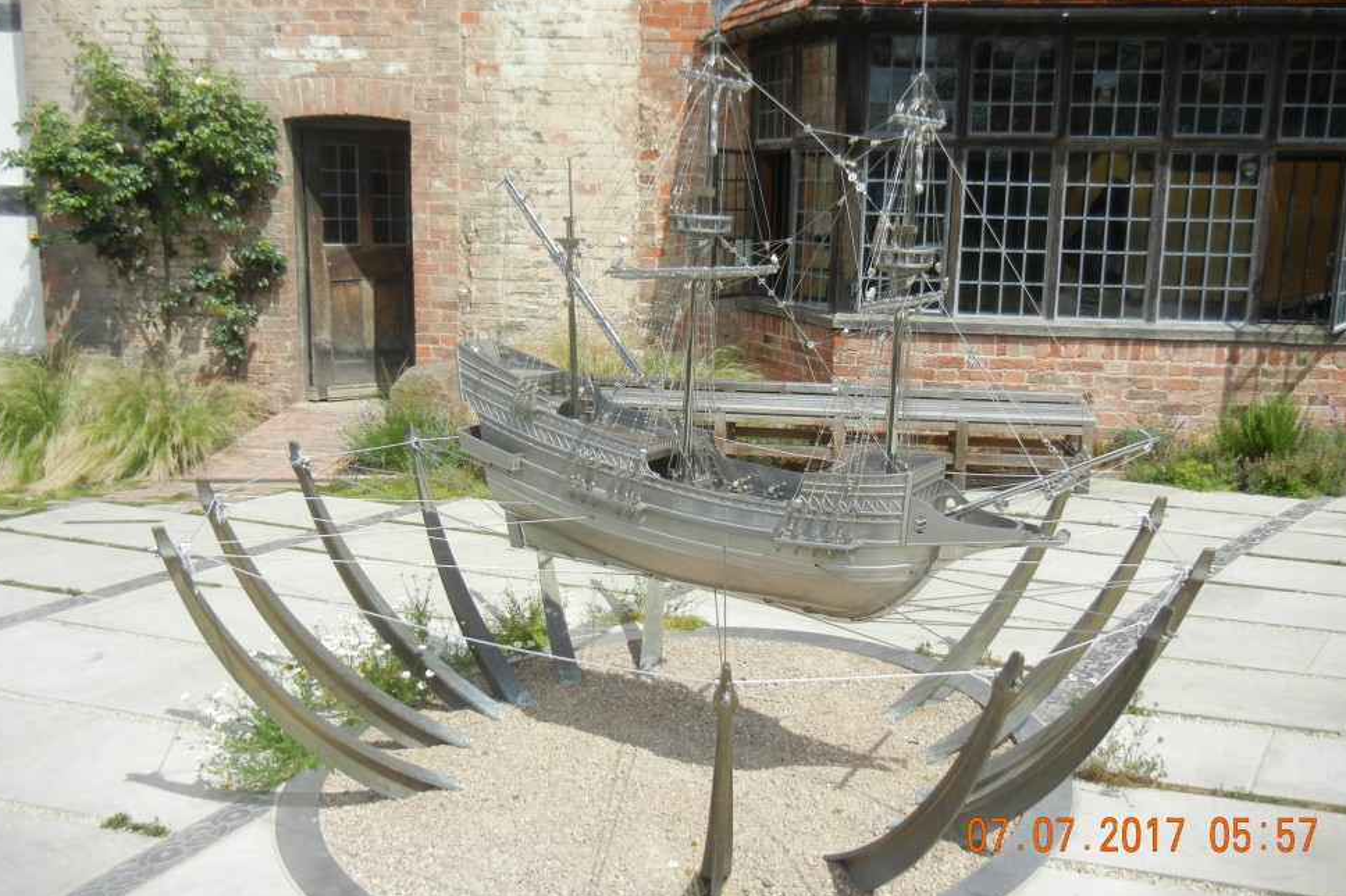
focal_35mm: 33
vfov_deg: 39.9
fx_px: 1234
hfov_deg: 57.2
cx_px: 692
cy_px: 413
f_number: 7
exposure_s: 1/466
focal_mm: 5.4
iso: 160
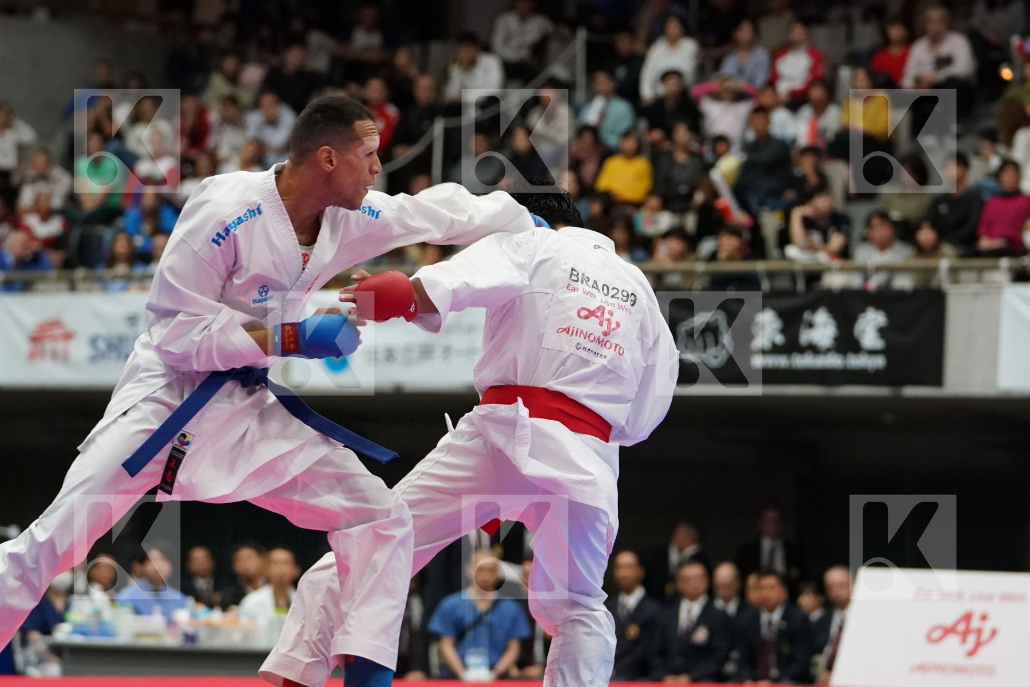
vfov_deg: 9.3
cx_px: 515
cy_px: 344
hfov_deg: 13.9
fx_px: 4234
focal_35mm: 148
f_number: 2.8
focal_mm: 99
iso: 5000
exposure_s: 1/1000
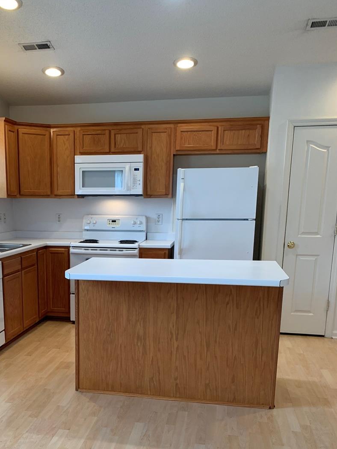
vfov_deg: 47.8
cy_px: 313
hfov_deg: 37.0
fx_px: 493
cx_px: 96
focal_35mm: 38
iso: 64
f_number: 1.8
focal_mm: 4.25
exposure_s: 1/60
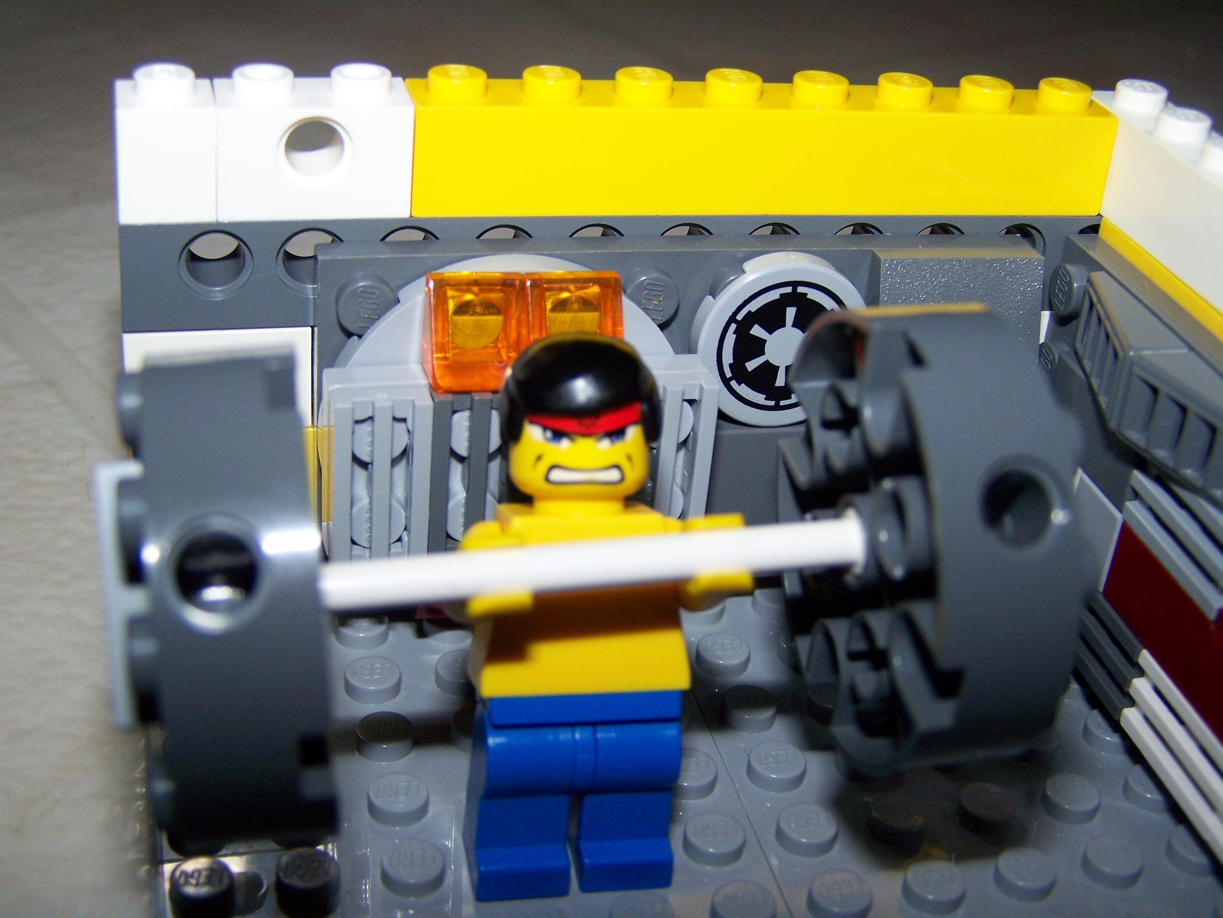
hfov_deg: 37.5
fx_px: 1802
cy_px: 459
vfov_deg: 28.6
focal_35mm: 51
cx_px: 612
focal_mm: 8.5
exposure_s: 1/60
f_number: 3
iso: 80
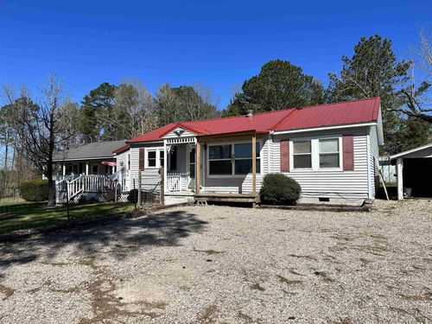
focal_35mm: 24
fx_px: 300
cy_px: 162
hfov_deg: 71.6
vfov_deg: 56.8
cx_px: 216
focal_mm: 6.86
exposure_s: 1/6211
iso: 80
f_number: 1.78
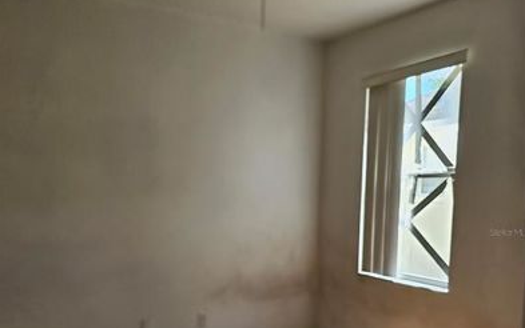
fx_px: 472
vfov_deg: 37.7
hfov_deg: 58.1
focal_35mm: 33
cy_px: 232
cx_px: 265
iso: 40
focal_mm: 6.3
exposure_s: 1/120
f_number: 1.7
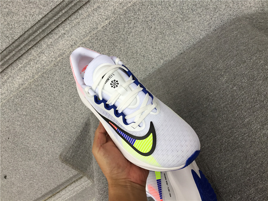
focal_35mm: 31
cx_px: 134
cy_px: 100
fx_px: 240
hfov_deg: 58.4
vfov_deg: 45.4
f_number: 2.4
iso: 25
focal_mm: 3.3
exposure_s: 1/50
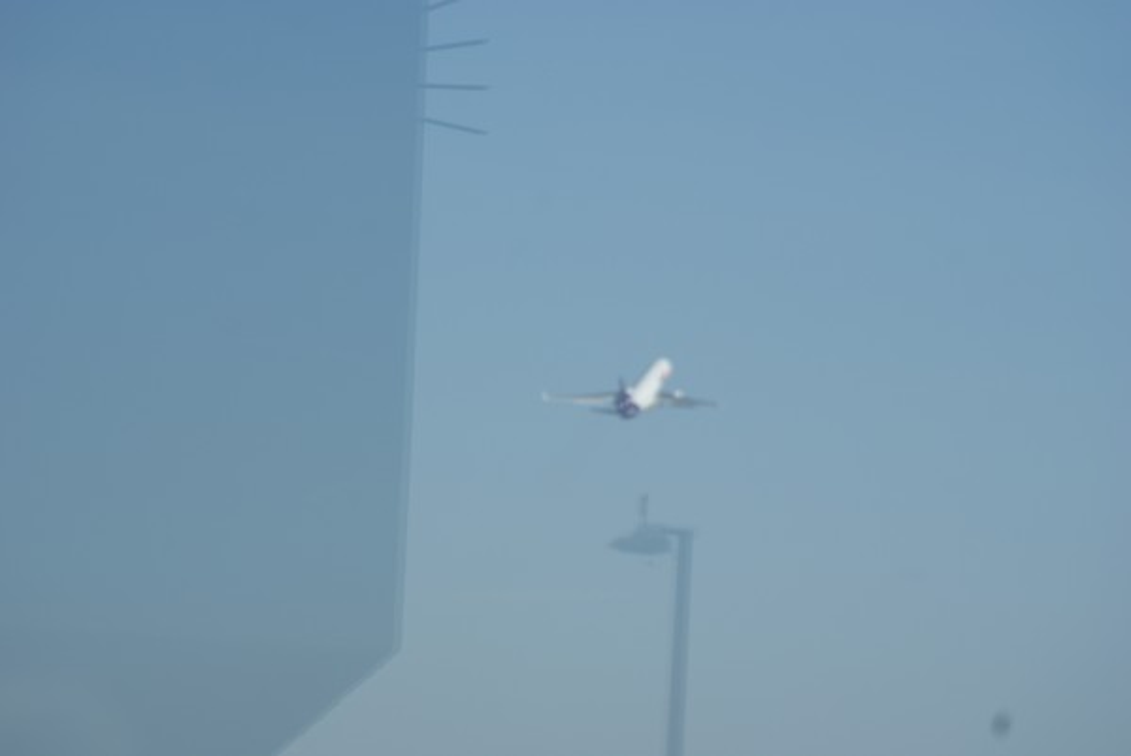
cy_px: 378
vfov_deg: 4.6
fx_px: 9432
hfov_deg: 6.9
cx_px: 566
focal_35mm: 300
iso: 100
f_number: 9
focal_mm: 200
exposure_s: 1/400
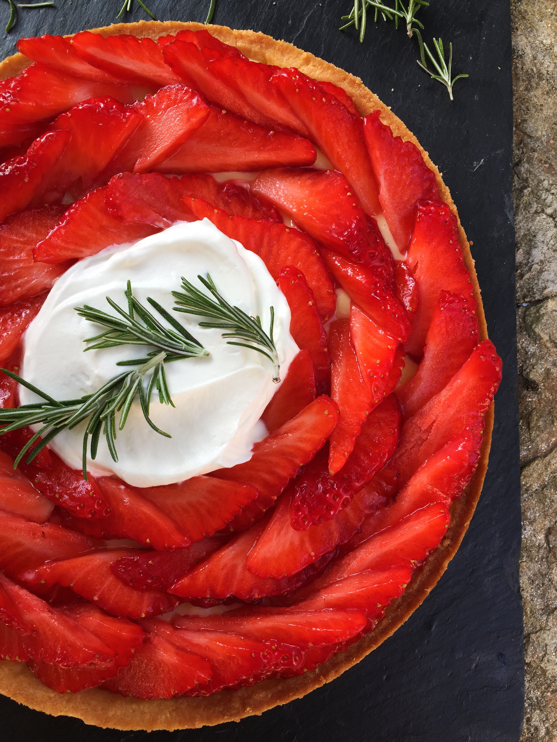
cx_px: 278
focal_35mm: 29
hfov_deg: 48.2
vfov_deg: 61.7
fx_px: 622
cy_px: 371
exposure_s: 1/134
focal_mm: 4.15
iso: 32
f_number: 2.2
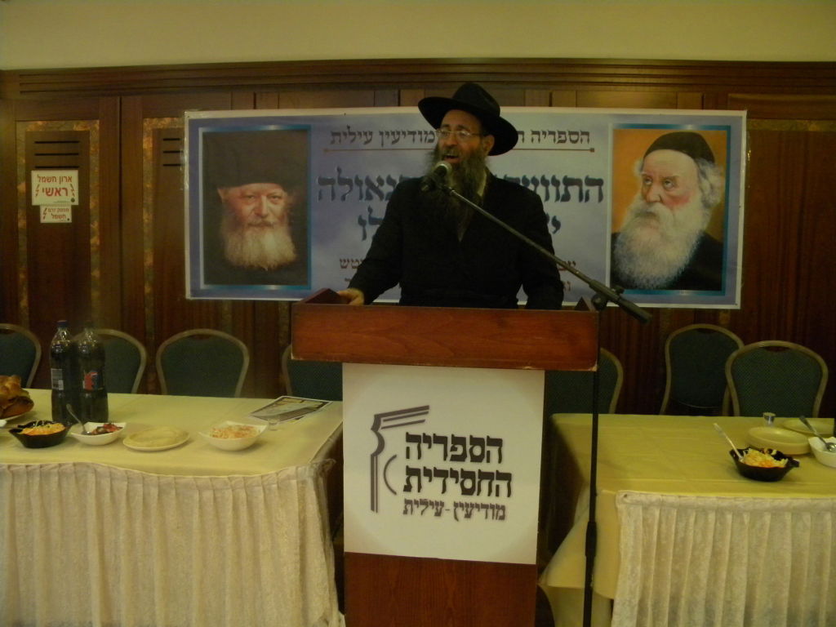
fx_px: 676
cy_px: 314
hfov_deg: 63.4
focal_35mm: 28
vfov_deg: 49.7
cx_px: 418
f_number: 3.5
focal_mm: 5
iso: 400
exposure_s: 1/52.1
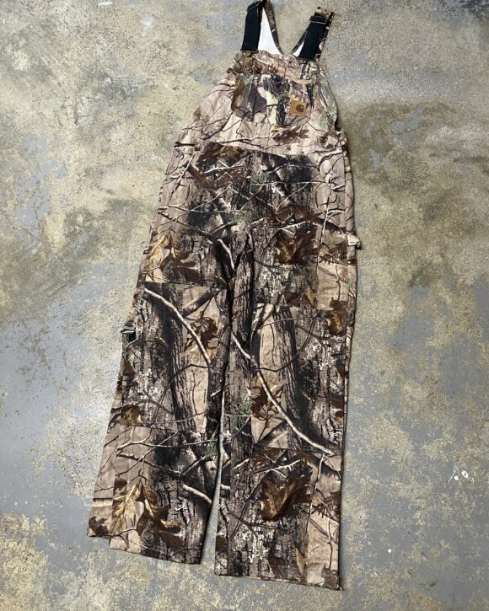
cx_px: 252
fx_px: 507
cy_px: 297
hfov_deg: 51.5
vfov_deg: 62.2
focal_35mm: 28
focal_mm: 5.7
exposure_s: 1/60
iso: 320
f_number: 1.5
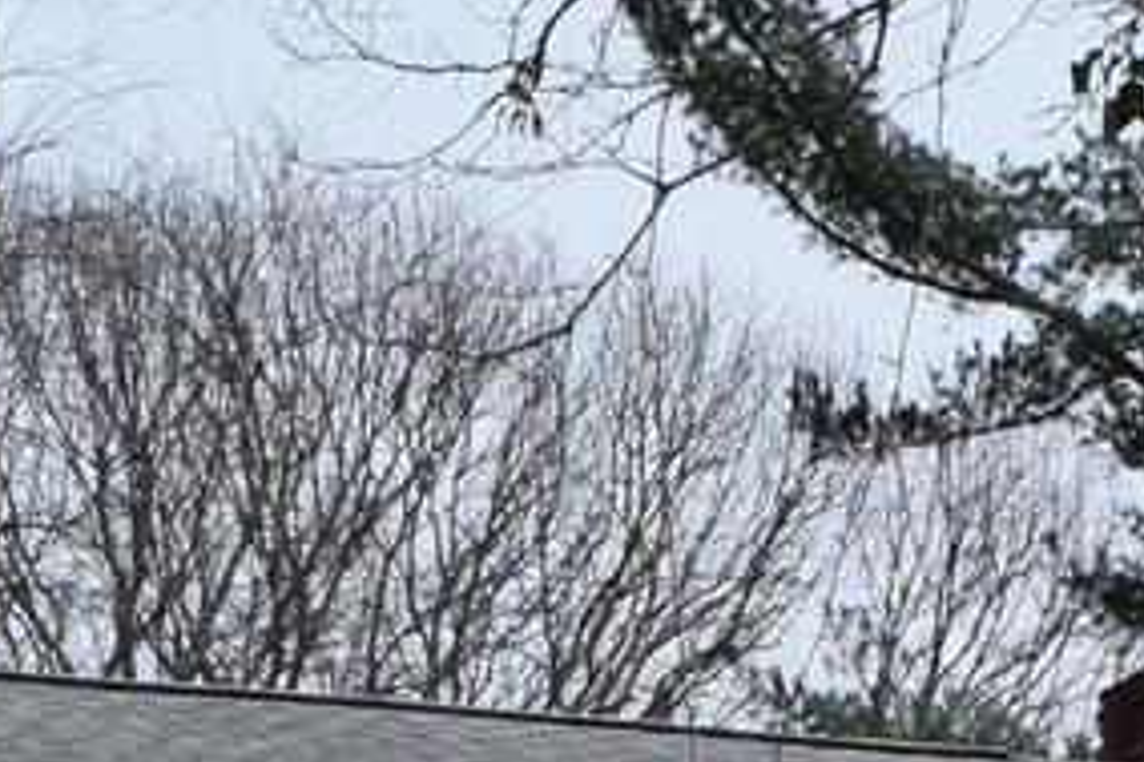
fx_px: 6193
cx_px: 201
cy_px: 1974
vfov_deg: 6.6
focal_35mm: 195
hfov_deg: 10.5
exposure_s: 1/320
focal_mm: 18
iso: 200
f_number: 9
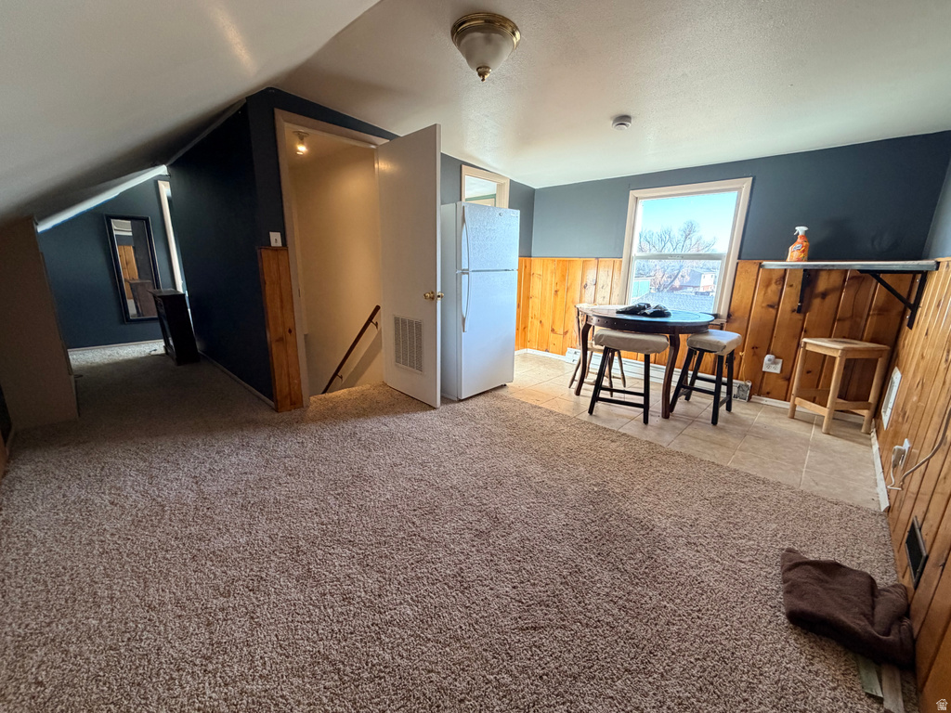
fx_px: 385
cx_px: 476
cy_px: 356
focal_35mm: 14
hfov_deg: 102.1
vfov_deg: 85.7
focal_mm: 2.22
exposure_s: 1/120
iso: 320
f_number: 2.2
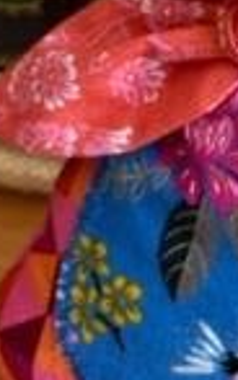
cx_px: 313
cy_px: -28
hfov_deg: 14.8
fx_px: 871
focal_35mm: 84
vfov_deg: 23.3
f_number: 1.6
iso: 80
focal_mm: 5.1
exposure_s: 1/120
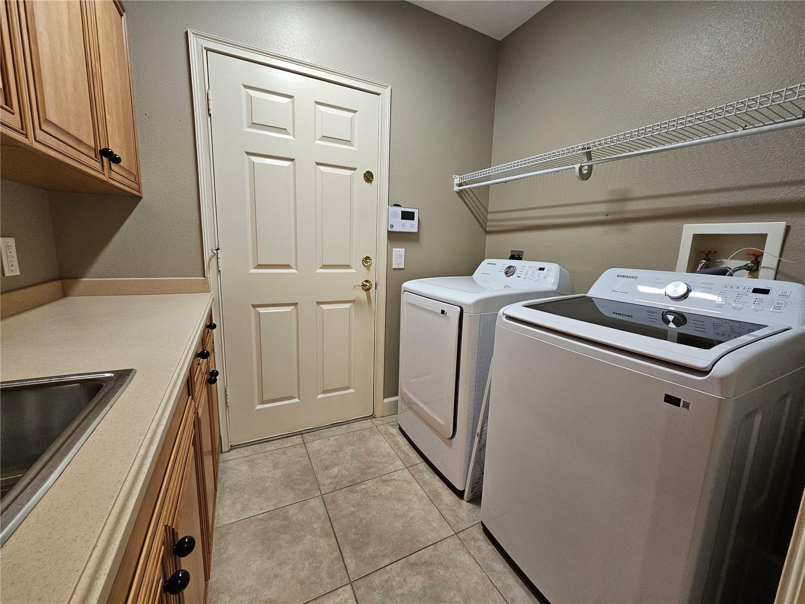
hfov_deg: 106.2
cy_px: 302
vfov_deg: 89.9
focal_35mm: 13
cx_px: 402
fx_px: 302
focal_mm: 2.2
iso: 320
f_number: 2.2
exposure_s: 1/60
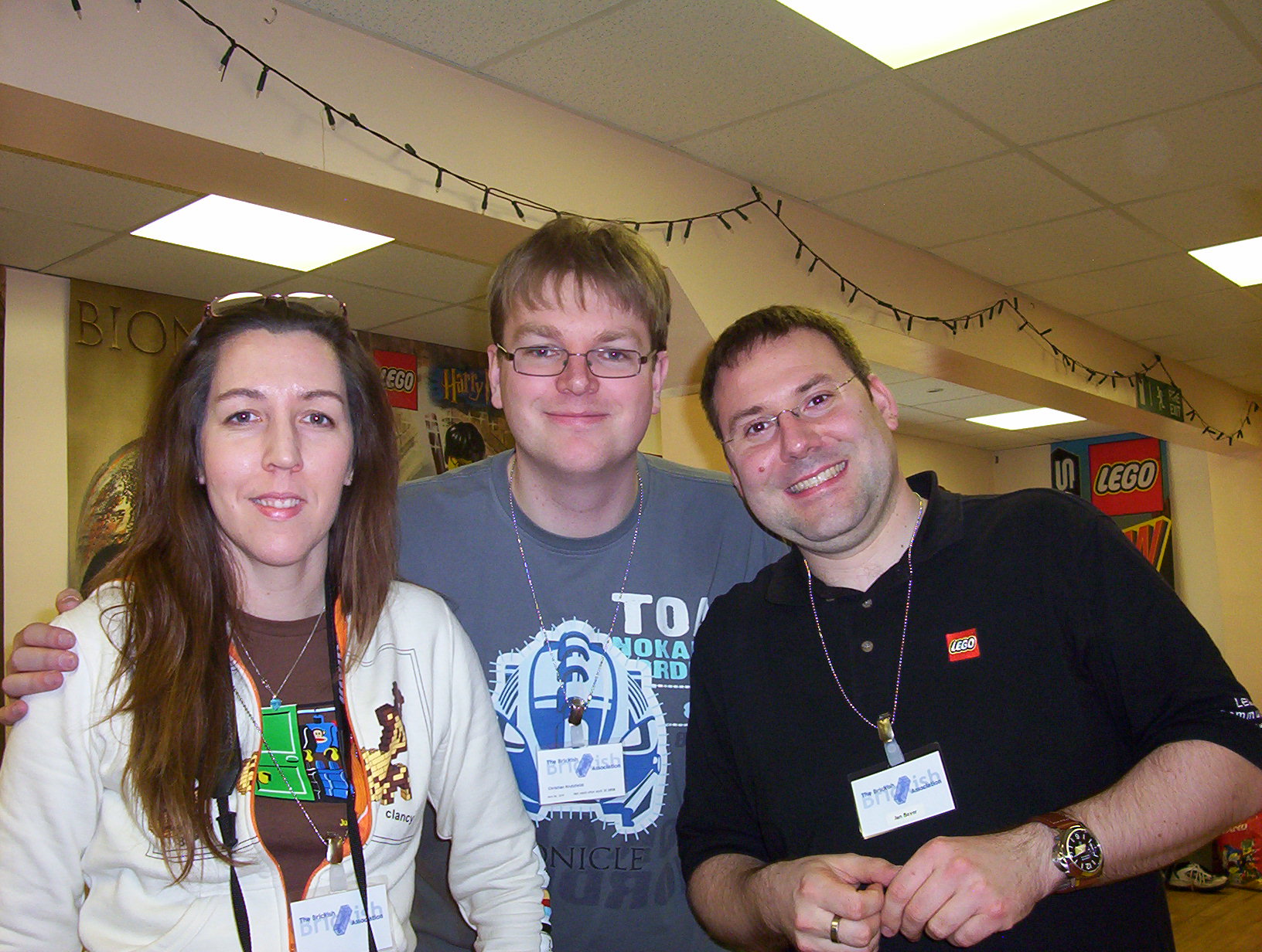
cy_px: 476
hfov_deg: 43.8
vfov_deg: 33.7
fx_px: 1571
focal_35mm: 43
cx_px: 631
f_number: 2.73
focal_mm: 5.77
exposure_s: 1/60
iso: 140
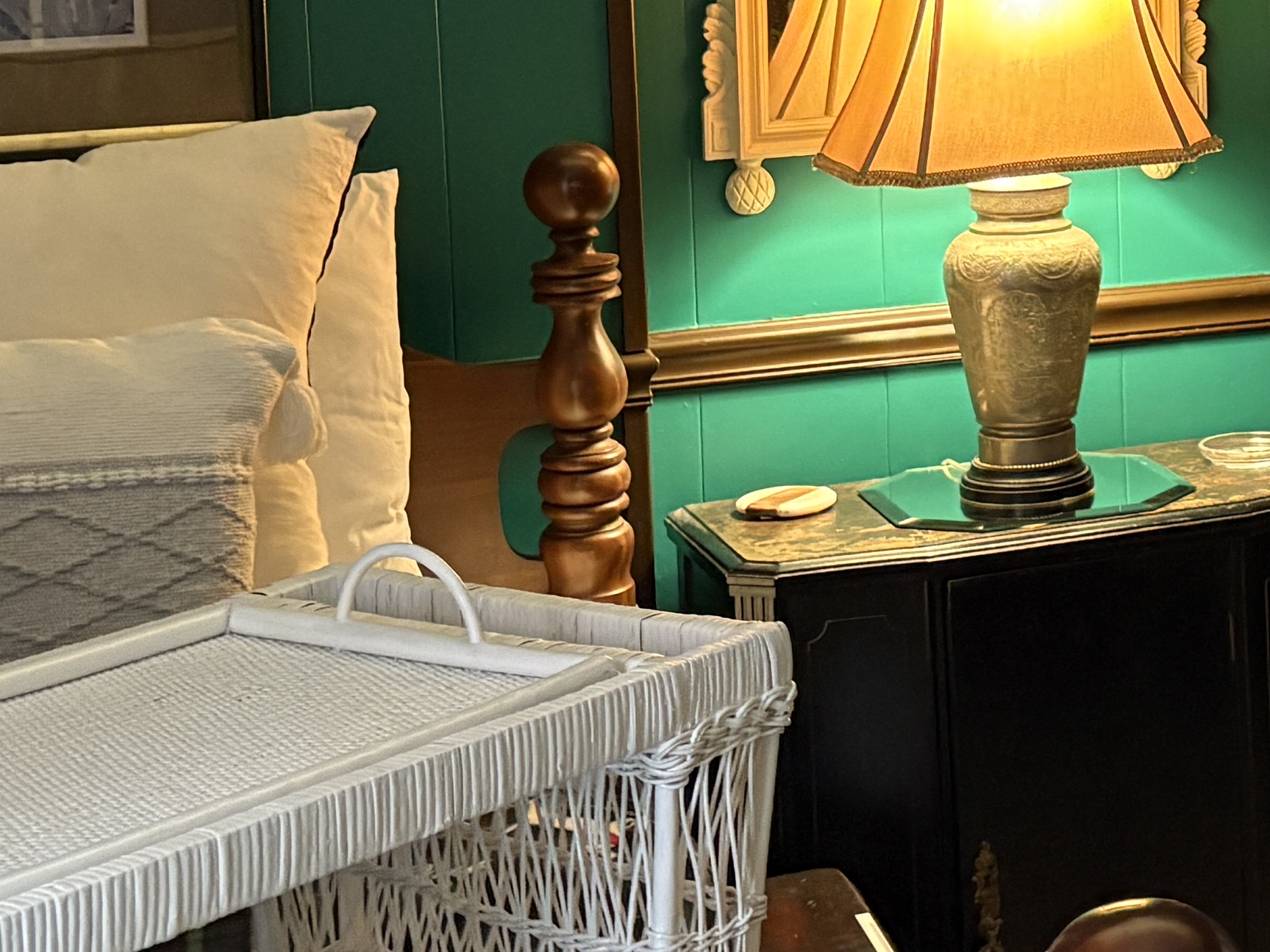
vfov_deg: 16.7
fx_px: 3155
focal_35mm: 86
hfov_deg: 21.7
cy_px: -82
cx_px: 1352
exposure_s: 1/30
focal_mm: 5.96
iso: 640
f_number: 1.6
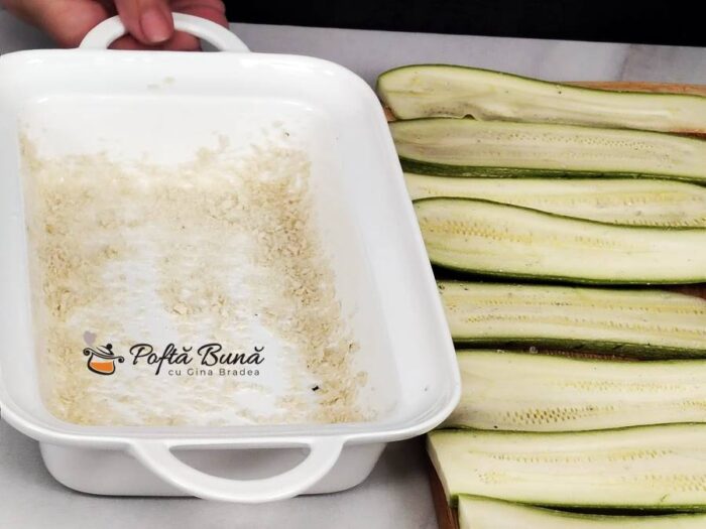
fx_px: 2631
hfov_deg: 15.3
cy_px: 264
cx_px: 353
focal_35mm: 129
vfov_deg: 11.5
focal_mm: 5.25
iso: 173
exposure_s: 1/50
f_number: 1.75
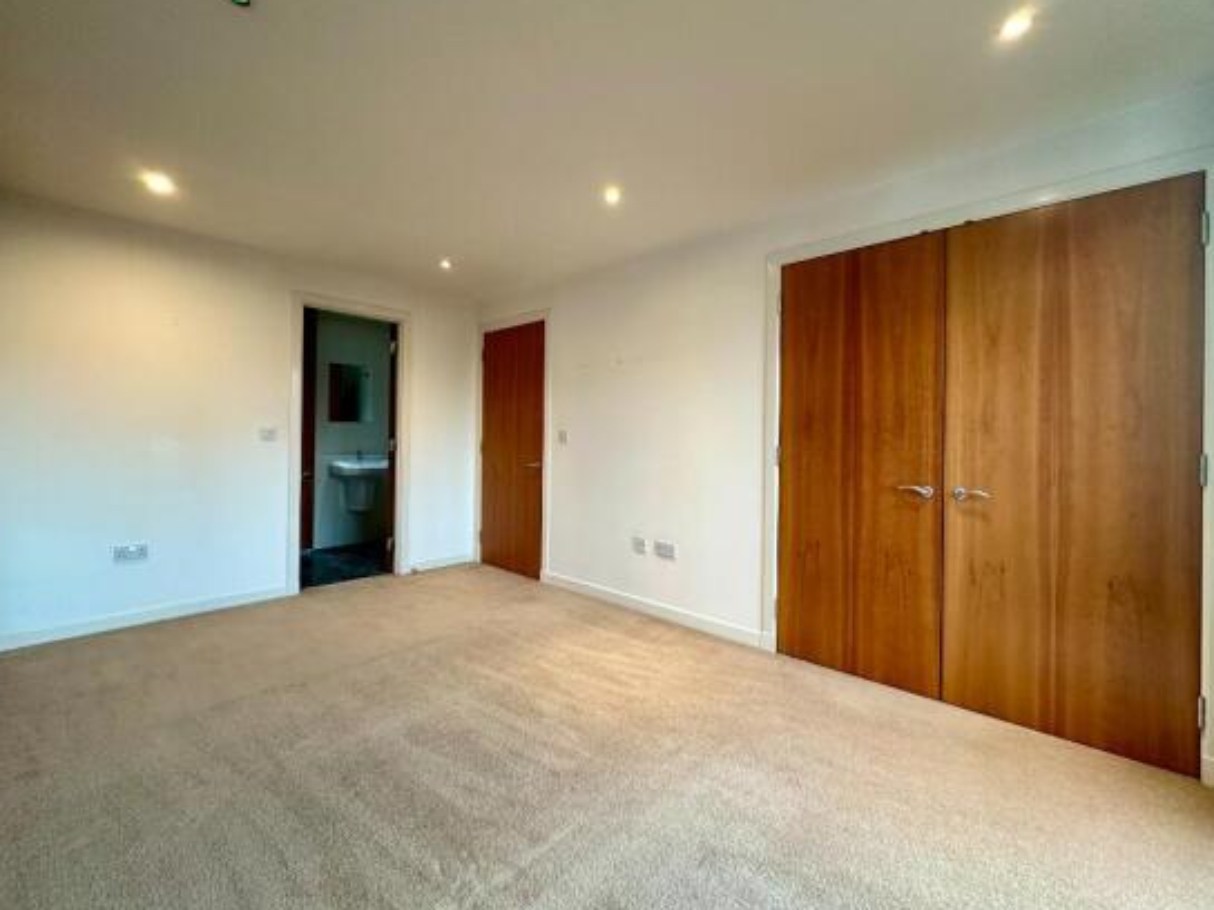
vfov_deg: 81.7
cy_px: 438
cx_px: 597
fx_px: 526
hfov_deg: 98.2
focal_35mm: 15
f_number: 2.2
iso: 200
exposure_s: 1/50
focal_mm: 2.22
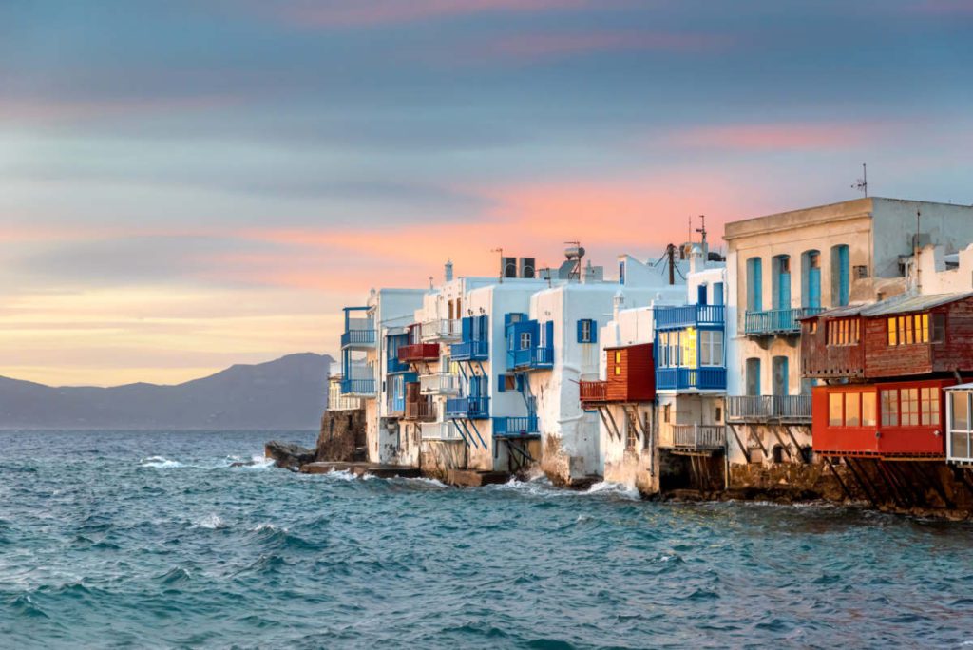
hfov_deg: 28.8
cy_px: 325
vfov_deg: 19.5
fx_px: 1893
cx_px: 486
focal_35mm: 70
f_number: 5.6
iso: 1250
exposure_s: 1/125
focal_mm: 70
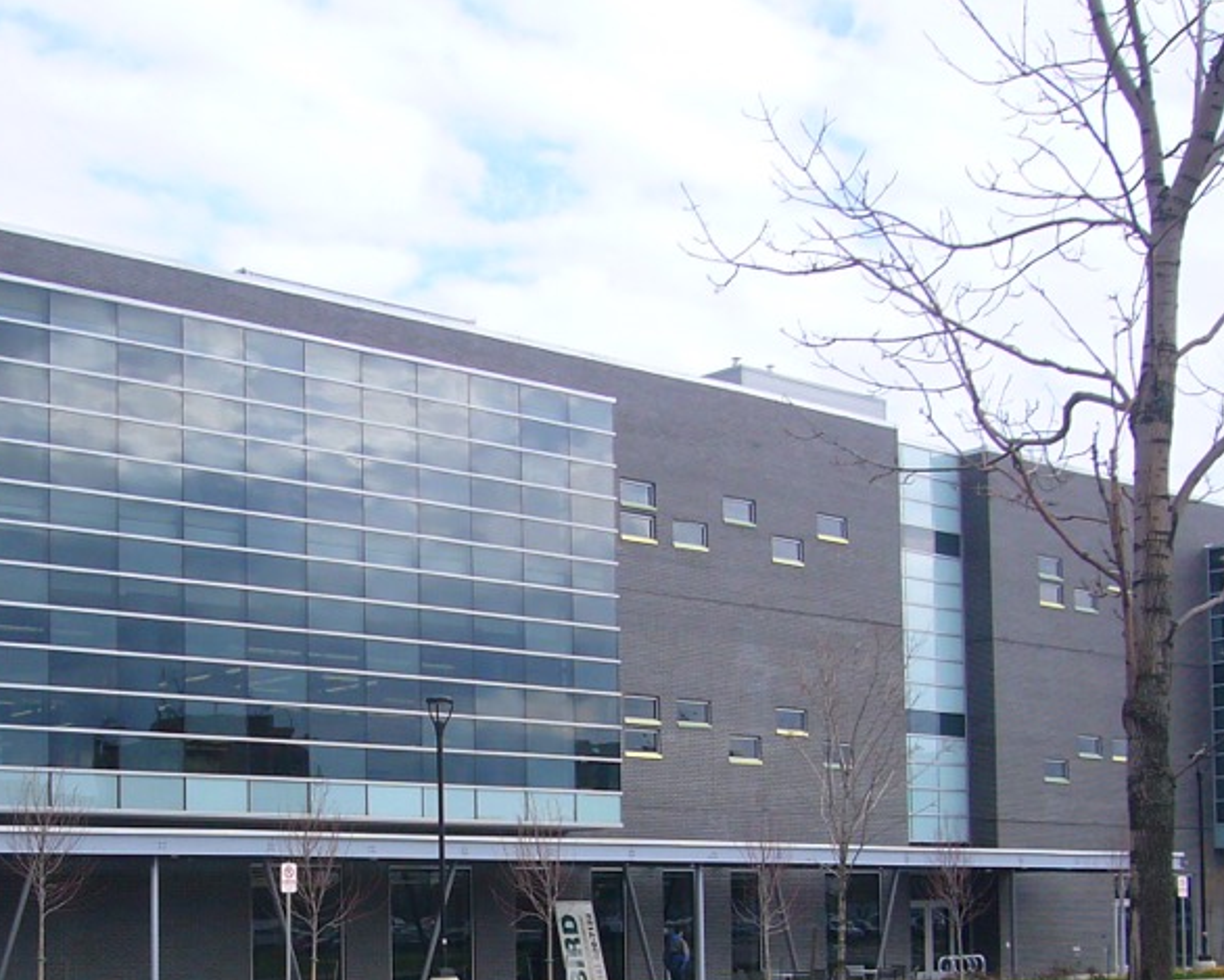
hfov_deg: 33.2
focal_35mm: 56
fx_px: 2029
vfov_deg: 26.2
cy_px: 903
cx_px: 389
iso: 80
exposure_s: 1/160
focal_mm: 4.6
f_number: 5.6
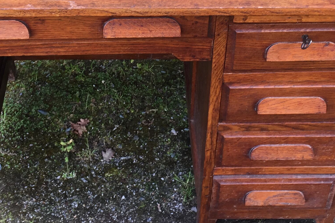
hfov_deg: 30.9
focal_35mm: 65
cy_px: -3
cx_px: 143
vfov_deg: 20.2
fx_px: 605
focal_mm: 4.15
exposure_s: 1/100
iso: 40
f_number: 2.2
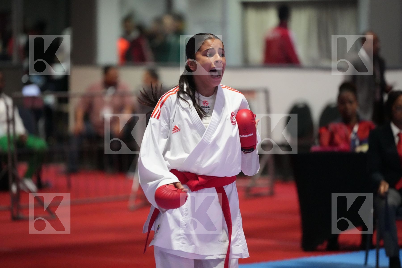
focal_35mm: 200
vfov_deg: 6.9
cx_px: 201
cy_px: 134
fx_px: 2233
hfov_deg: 10.3
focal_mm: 200
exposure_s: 1/800
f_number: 2.8
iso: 10000
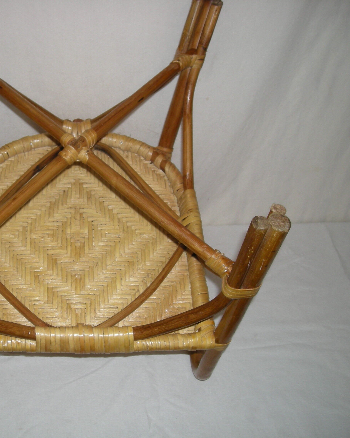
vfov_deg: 40.3
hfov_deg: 31.9
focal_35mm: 46
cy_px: 221
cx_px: 72
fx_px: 596
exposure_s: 1/42.5
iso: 50
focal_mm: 5.7
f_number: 2.8
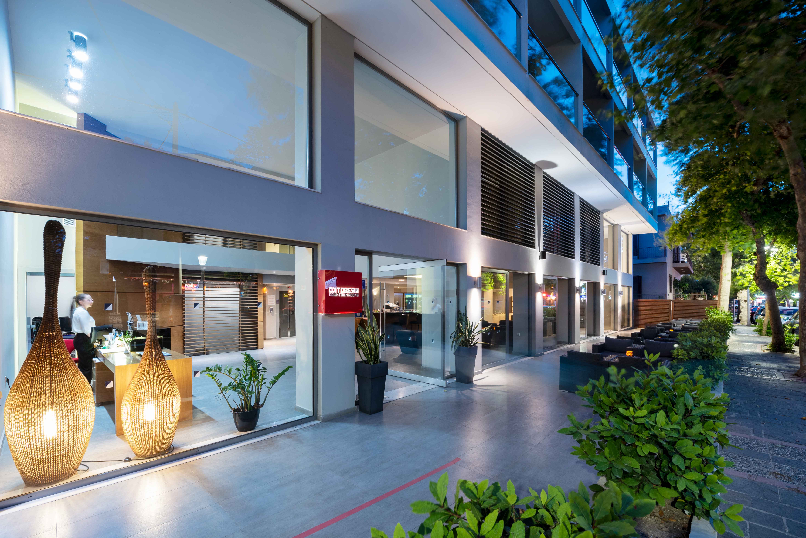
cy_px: 269
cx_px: 403
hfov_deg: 104.2
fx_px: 314
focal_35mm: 14
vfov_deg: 81.3
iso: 200
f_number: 11
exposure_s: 5
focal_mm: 14
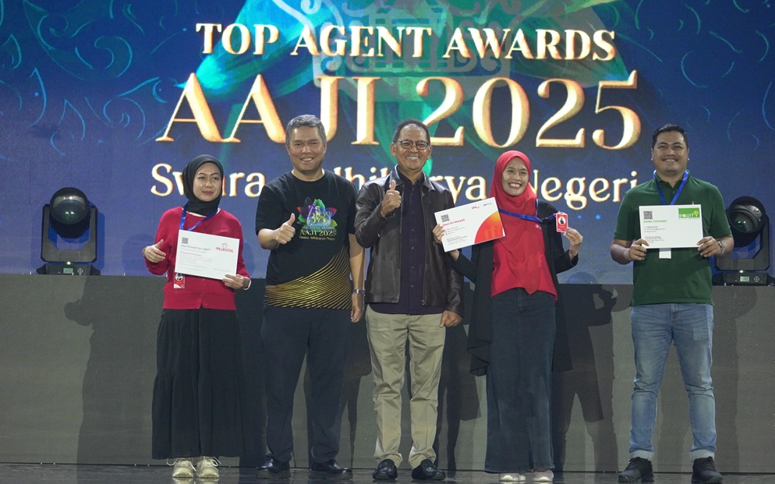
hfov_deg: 13.0
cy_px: 250
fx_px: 3411
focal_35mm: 162
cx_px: 388
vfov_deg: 8.1
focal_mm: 105
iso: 2500
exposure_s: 1/200
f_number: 5
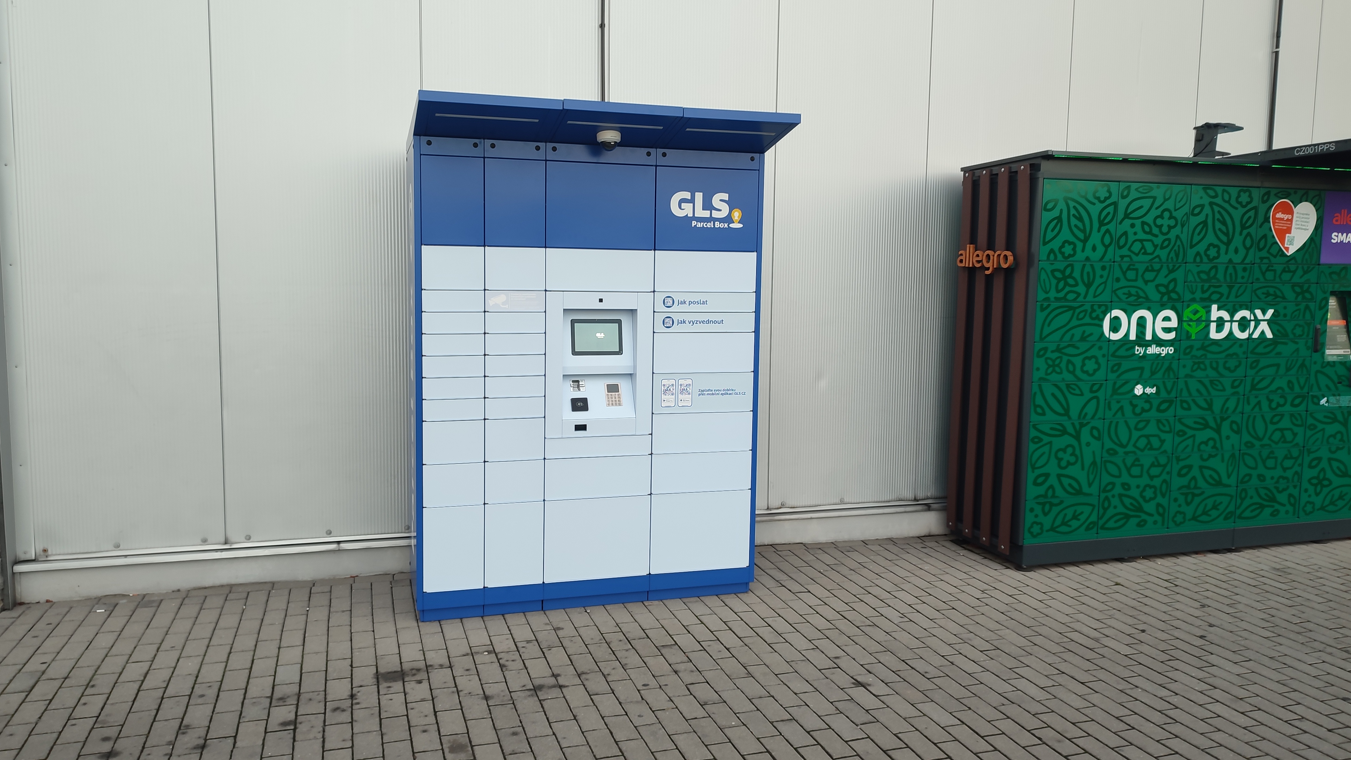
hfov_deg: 69.8
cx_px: 658
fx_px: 967
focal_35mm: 27
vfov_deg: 42.9
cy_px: 362
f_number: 1.89
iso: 152
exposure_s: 1/50
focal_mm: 5.89
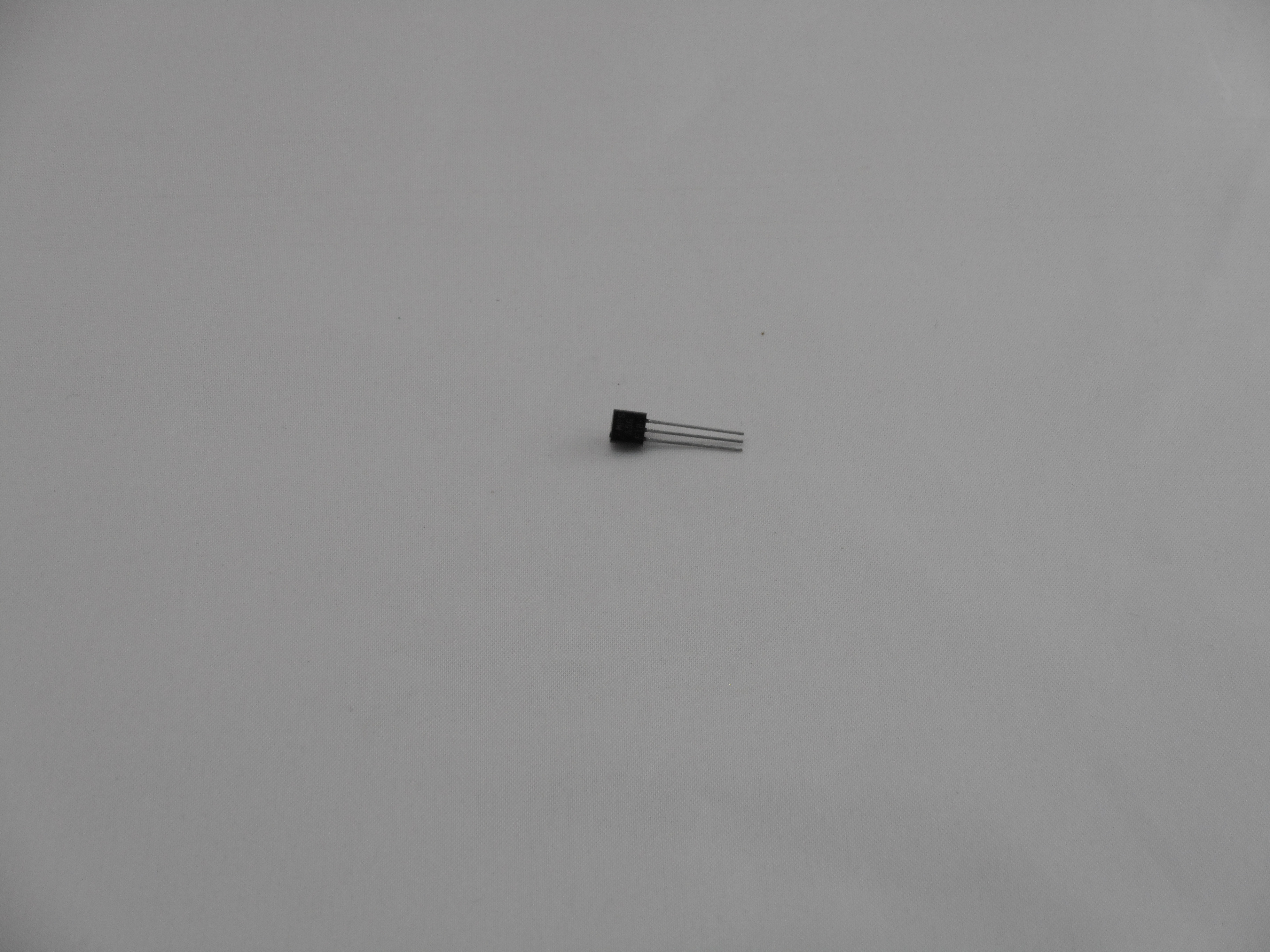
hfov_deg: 22.0
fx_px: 3265
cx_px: 635
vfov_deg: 16.6
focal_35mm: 89
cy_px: 476
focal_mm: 15.9
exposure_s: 1/60
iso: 250
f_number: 5.6
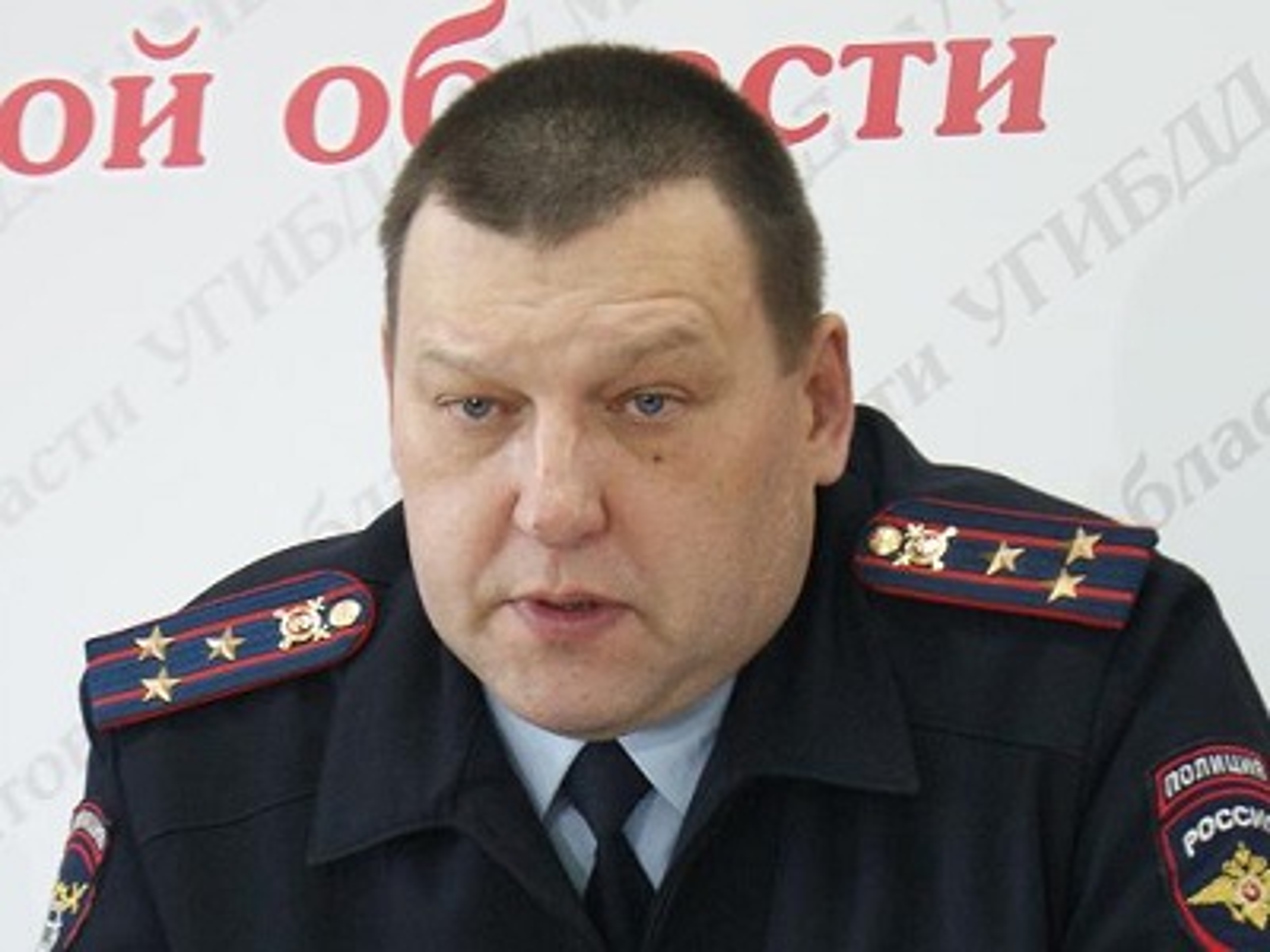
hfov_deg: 49.0
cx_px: 635
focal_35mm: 38
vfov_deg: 37.7
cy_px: 476
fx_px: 1394
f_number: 2.7
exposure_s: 1/80
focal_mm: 6.2
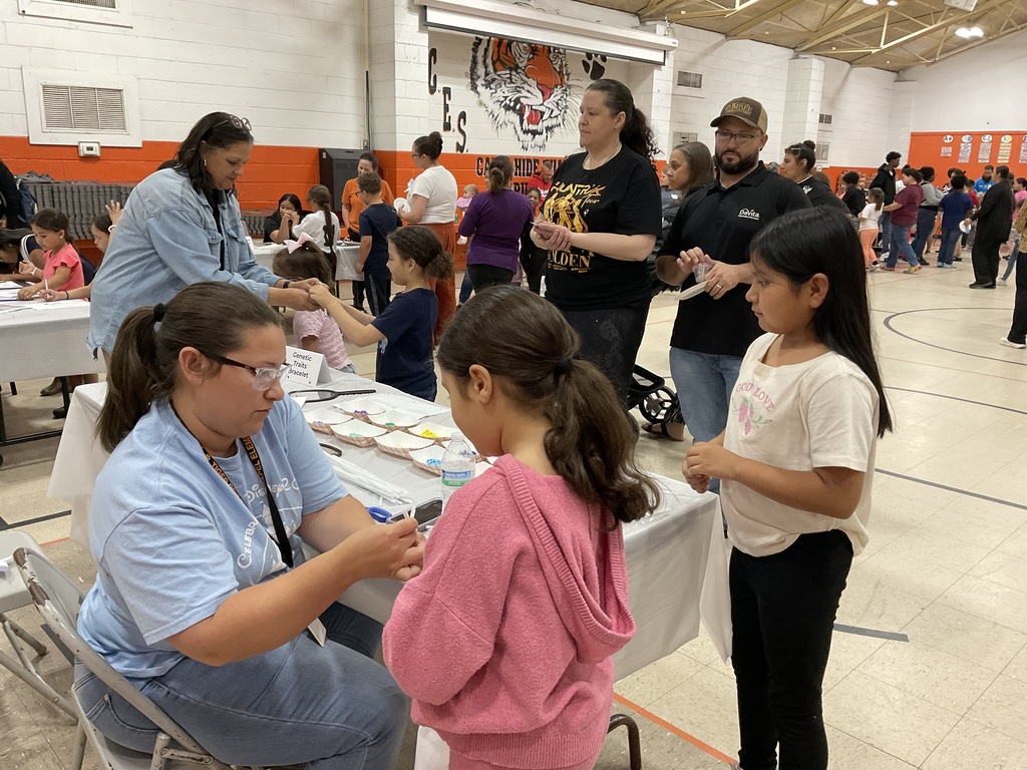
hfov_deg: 61.7
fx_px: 860
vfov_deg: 48.2
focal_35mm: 29
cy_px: 385
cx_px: 514
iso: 125
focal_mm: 3
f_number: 1.8
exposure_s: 1/59
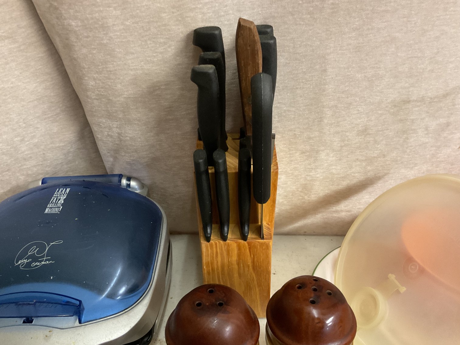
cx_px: 230
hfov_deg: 61.7
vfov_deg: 48.2
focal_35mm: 29
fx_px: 385
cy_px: 172
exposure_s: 1/30
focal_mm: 3
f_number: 1.8
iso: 250
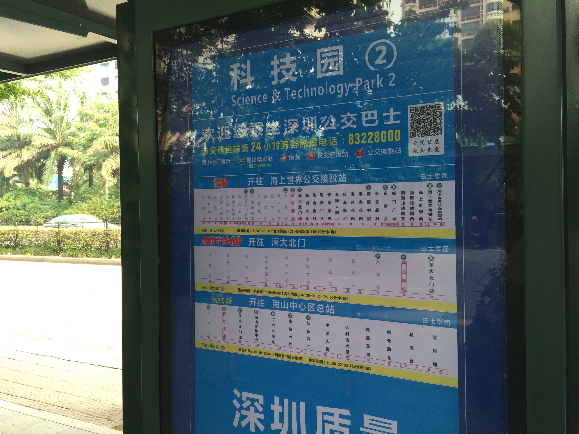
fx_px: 485
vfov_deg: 48.2
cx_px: 290
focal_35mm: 29
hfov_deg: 61.7
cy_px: 217
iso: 32
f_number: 2.2
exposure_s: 1/60
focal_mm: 4.15
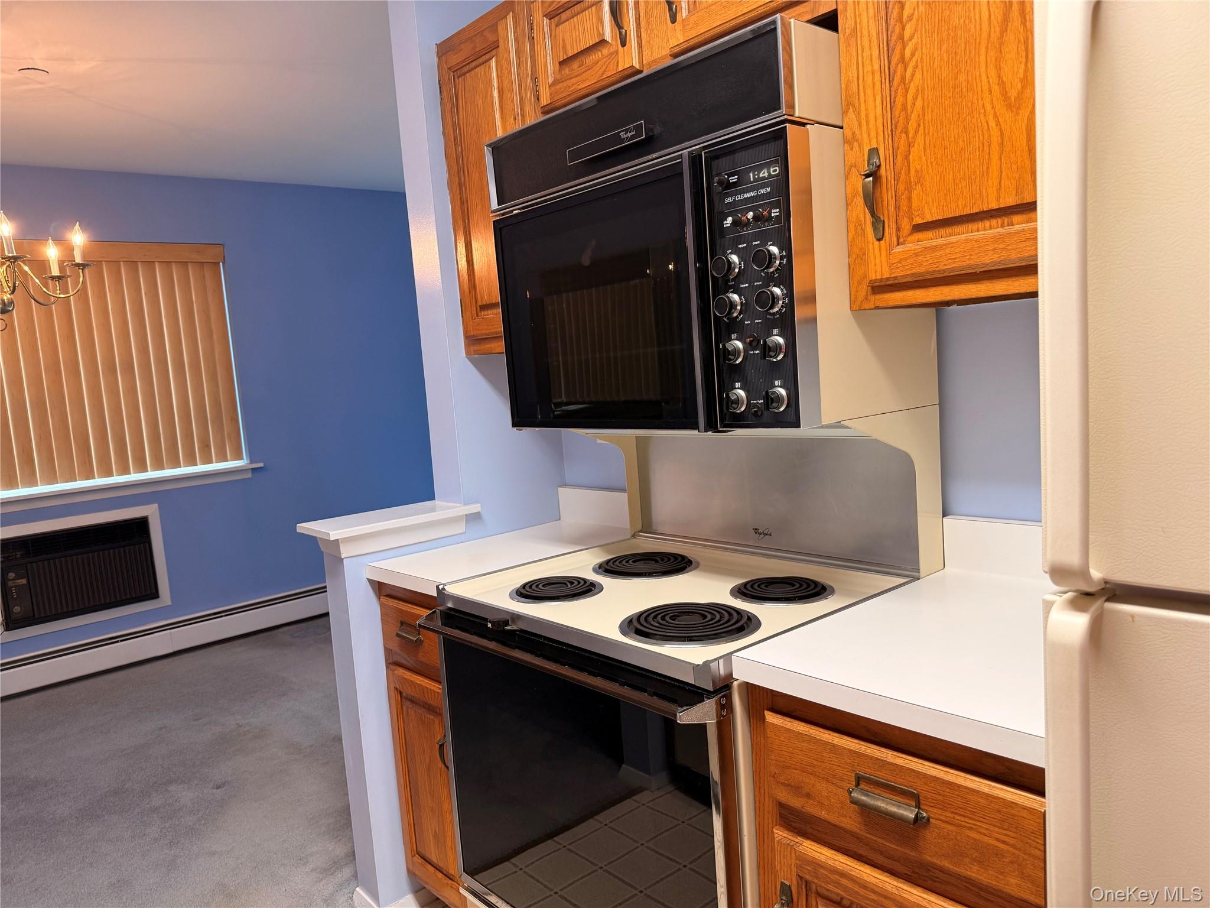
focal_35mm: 24
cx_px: 605
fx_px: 839
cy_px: 454
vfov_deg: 56.8
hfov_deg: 71.6
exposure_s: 1/60
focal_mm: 6.76
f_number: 1.78
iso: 125
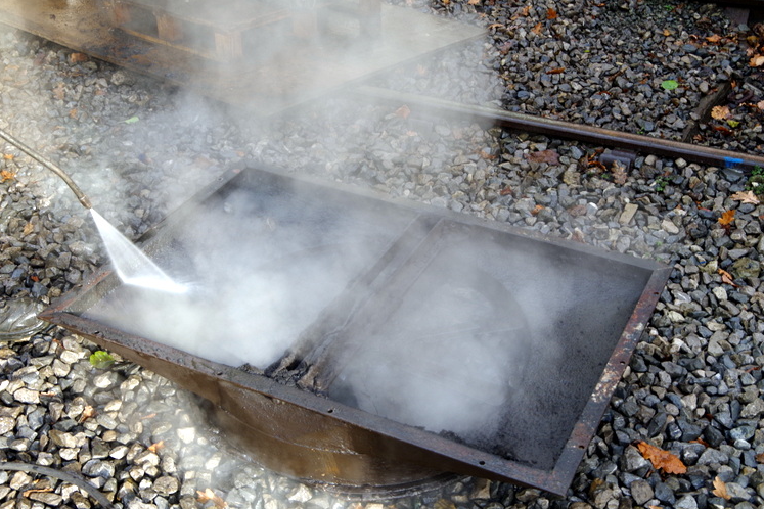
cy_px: 262
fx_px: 955
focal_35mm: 45
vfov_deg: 29.9
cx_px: 403
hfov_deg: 43.6
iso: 320
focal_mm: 28
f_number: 8
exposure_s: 1/80
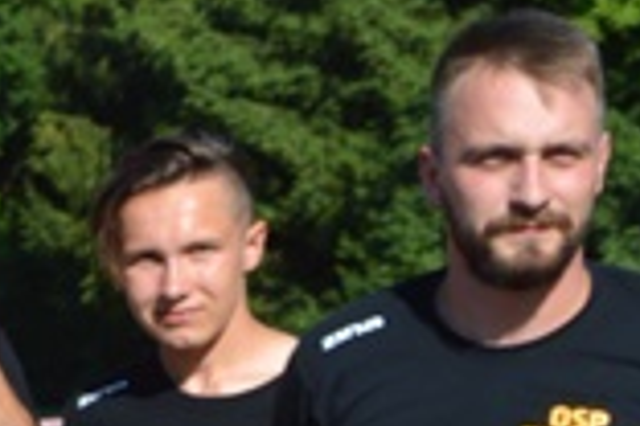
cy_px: 889
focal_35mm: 231
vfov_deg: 5.8
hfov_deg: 8.5
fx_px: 4106
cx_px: -566
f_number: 9
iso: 100
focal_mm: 30
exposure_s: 1/320
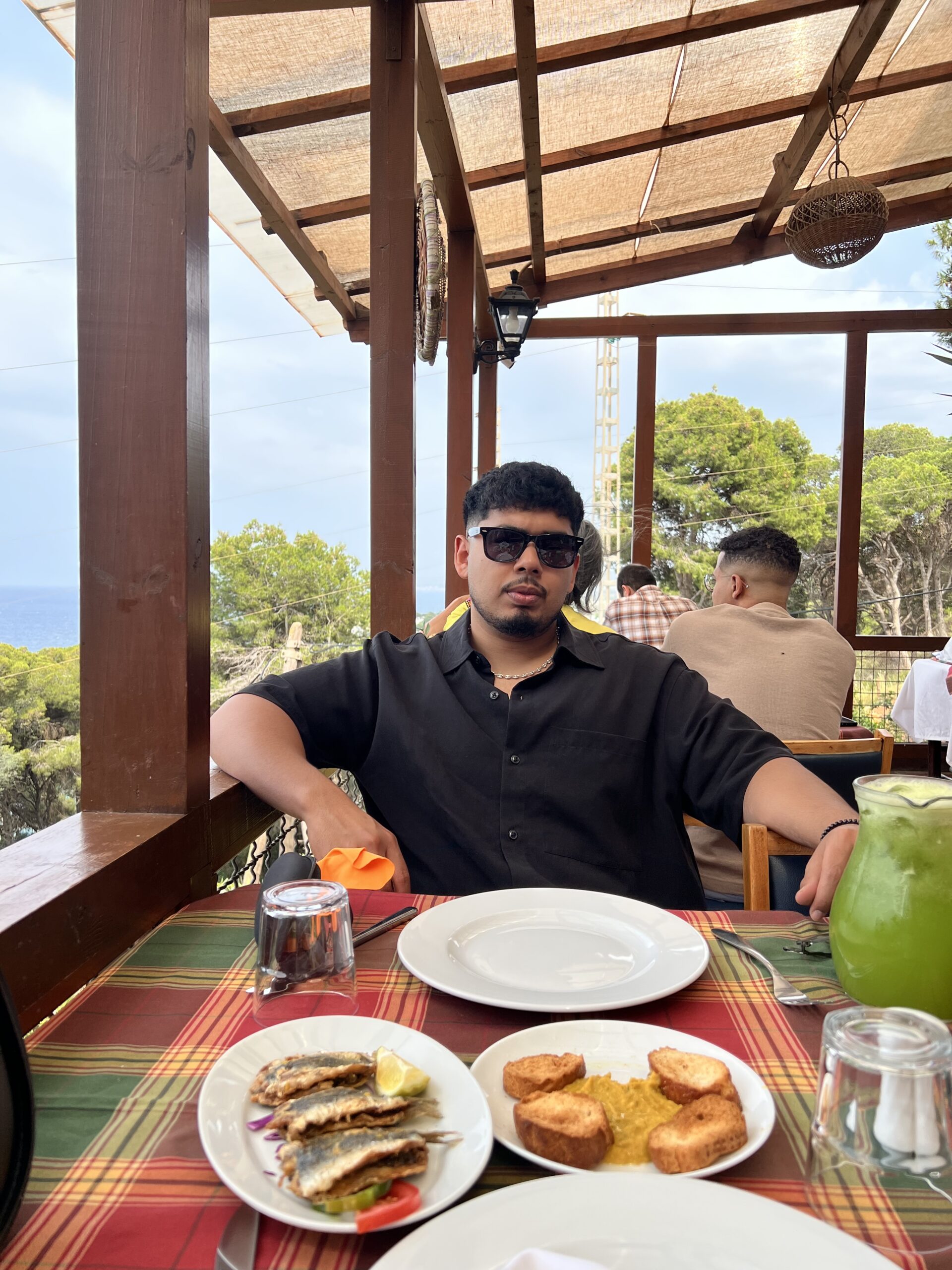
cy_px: 635
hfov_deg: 53.1
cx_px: 476
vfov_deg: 67.3
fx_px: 953
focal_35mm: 26
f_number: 1.5
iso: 50
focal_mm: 5.7
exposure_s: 1/1266
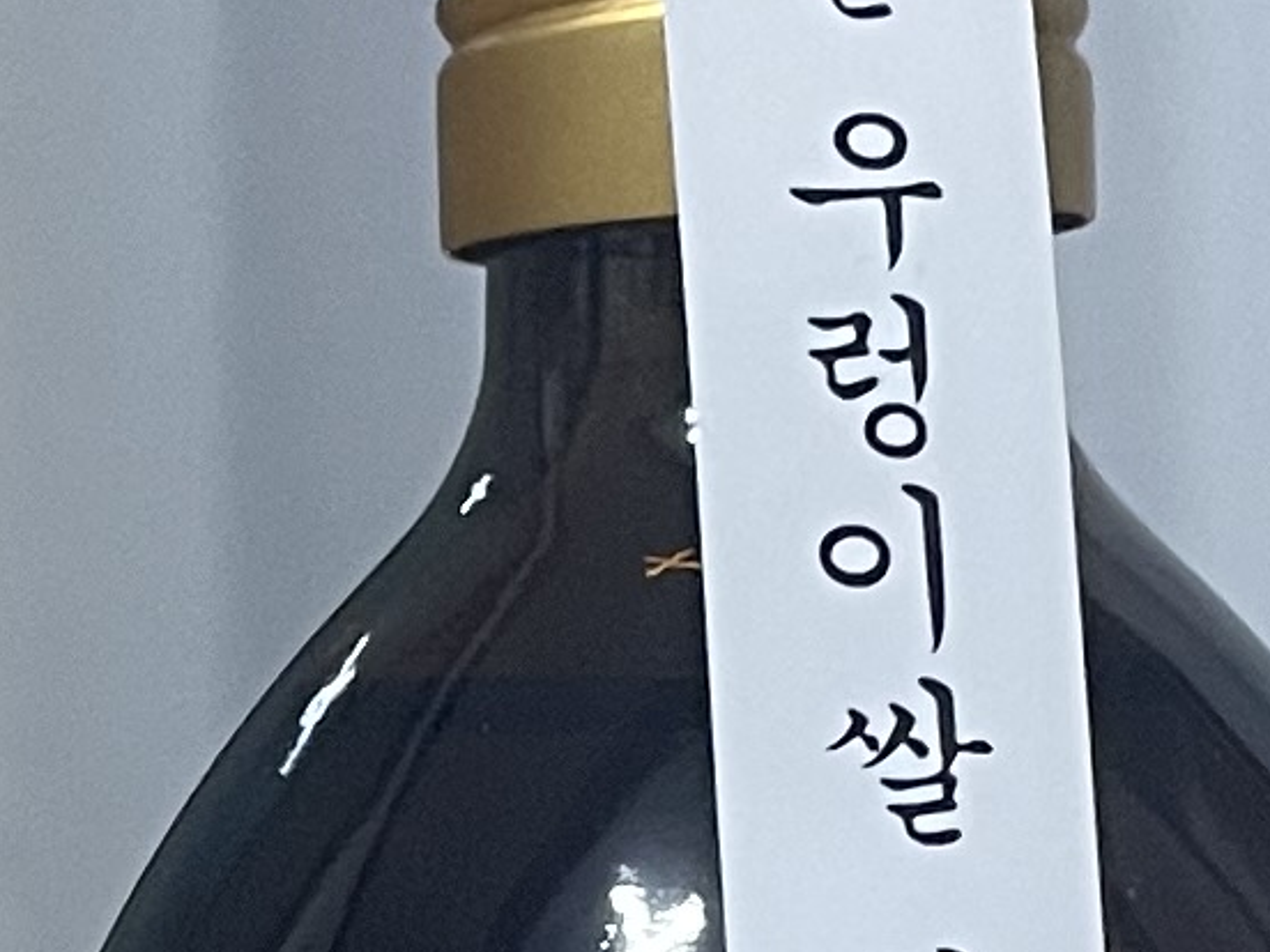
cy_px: 1023
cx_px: -223
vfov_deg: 7.8
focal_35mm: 190
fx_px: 6971
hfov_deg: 10.3
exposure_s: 1/60
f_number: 1.6
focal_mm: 4.2
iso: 320
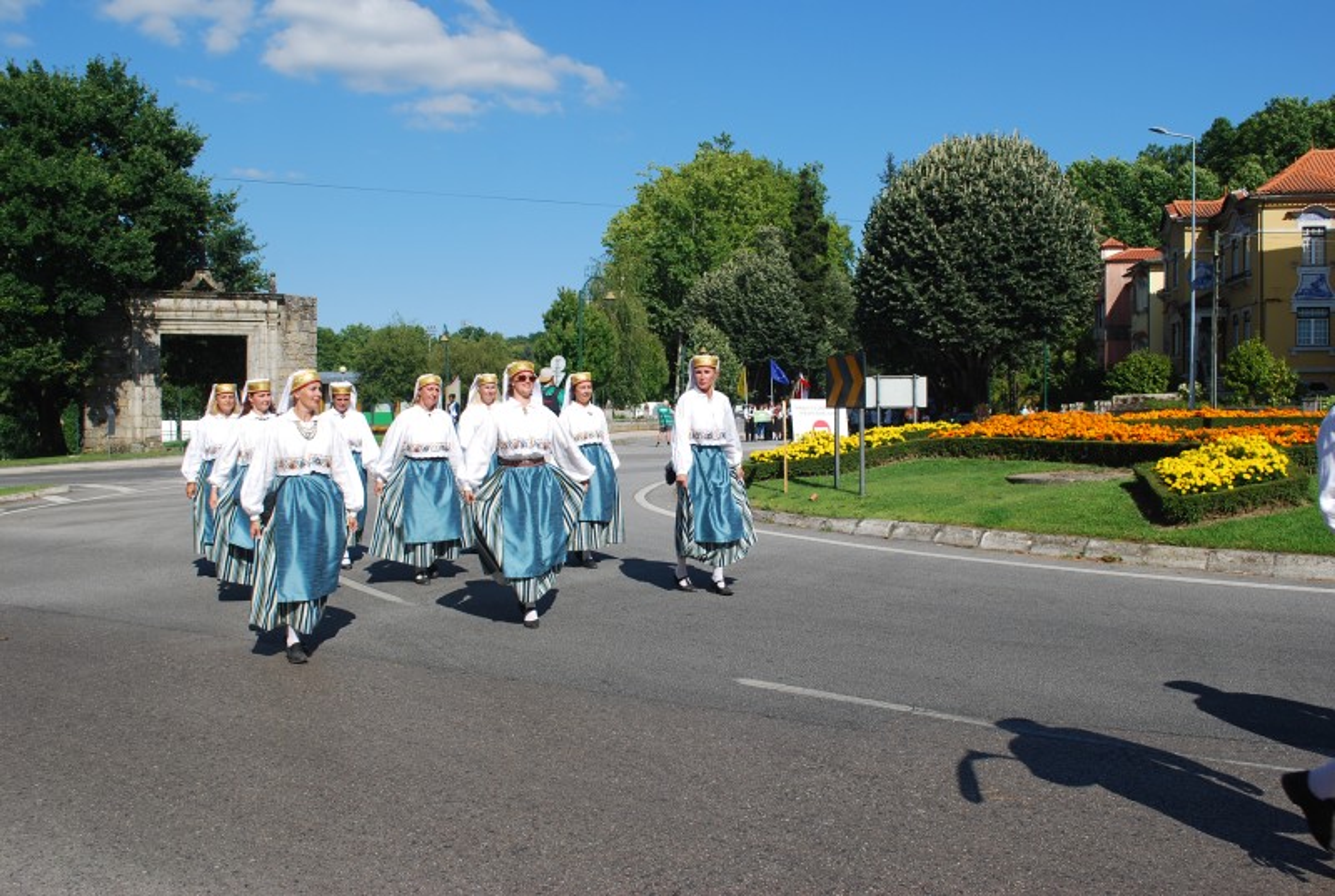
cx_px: 668
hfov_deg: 57.1
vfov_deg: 40.1
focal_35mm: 33
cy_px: 448
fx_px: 1226
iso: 100
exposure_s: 1/250
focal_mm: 22
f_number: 8
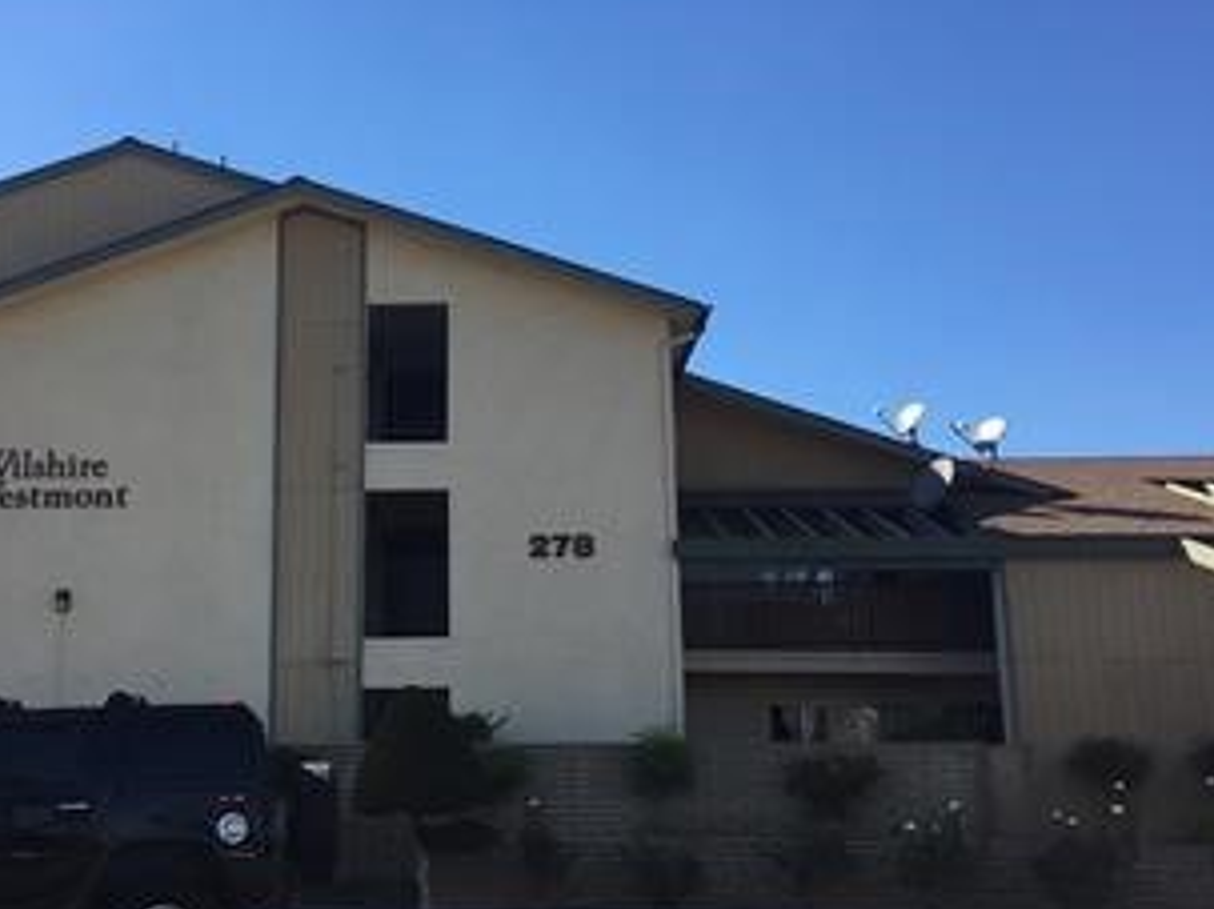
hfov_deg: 43.4
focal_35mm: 43
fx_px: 1507
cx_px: 433
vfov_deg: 33.6
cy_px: 446
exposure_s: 1/894
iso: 25
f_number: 2.2
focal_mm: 4.15
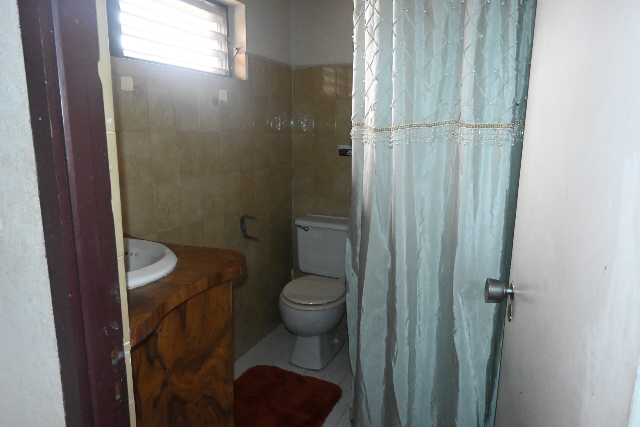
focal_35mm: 24
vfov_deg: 53.1
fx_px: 427
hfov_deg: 73.7
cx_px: 320
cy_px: 214
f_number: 8
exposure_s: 1/200
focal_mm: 16
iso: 9000
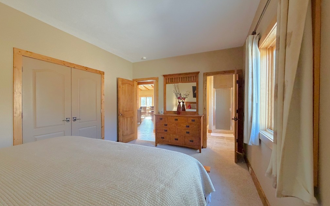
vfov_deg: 74.8
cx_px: 165
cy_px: 105
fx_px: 135
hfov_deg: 101.5
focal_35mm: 15
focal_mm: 2.22
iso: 320
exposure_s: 1/60
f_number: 2.2
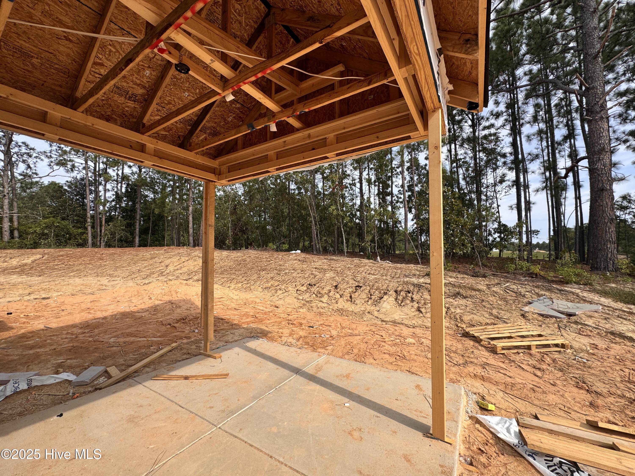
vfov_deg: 85.7
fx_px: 257
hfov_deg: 102.1
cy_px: 238
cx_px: 318
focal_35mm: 14
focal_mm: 2.22
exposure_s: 1/1256
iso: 50
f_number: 2.2
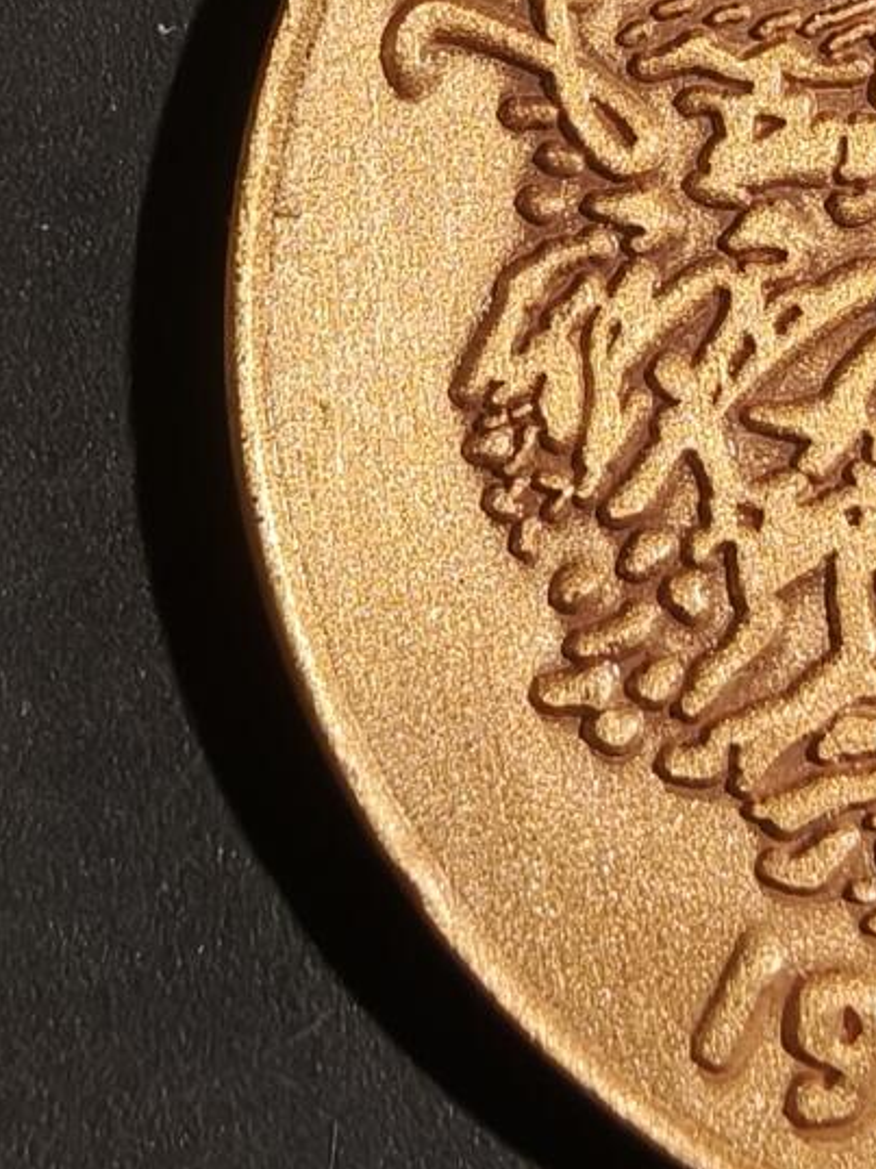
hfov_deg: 17.7
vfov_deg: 25.3
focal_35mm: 77
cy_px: 693
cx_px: 1187
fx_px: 2600
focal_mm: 2.32
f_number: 2
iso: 160
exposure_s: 1/100
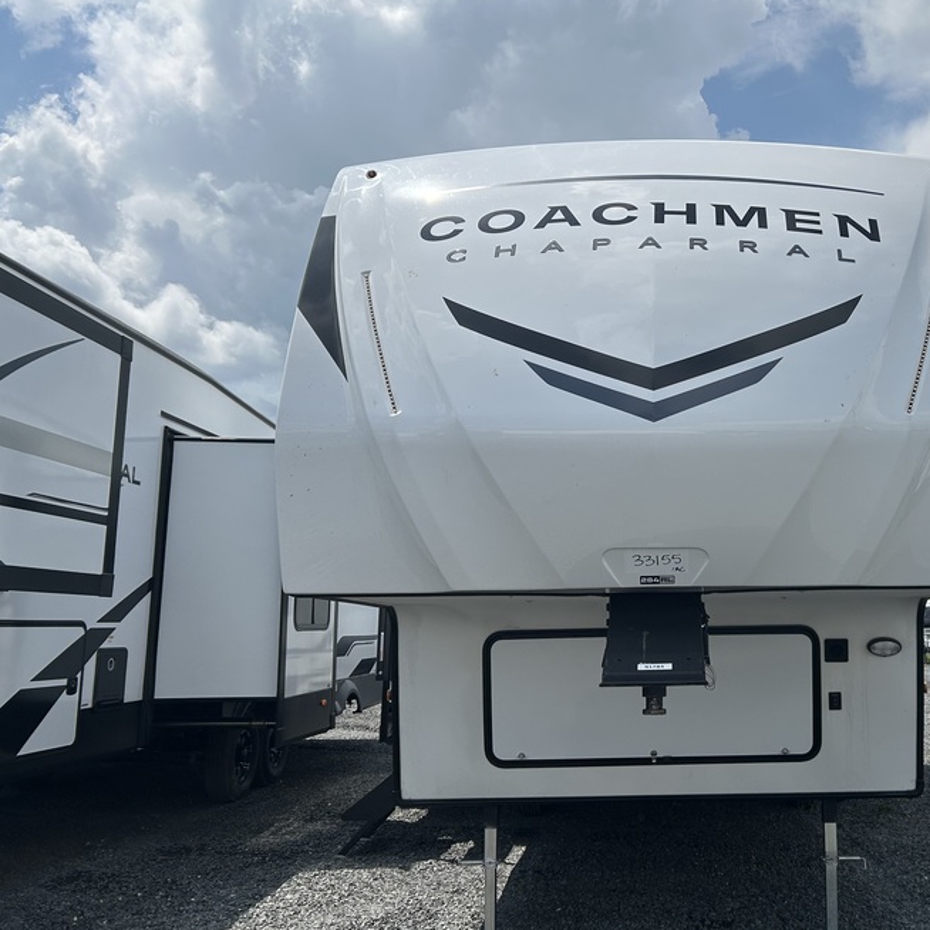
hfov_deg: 44.4
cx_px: 704
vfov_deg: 46.0
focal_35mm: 36
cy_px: 437
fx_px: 1094
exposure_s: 1/11364
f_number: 1.5
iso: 50
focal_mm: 5.7
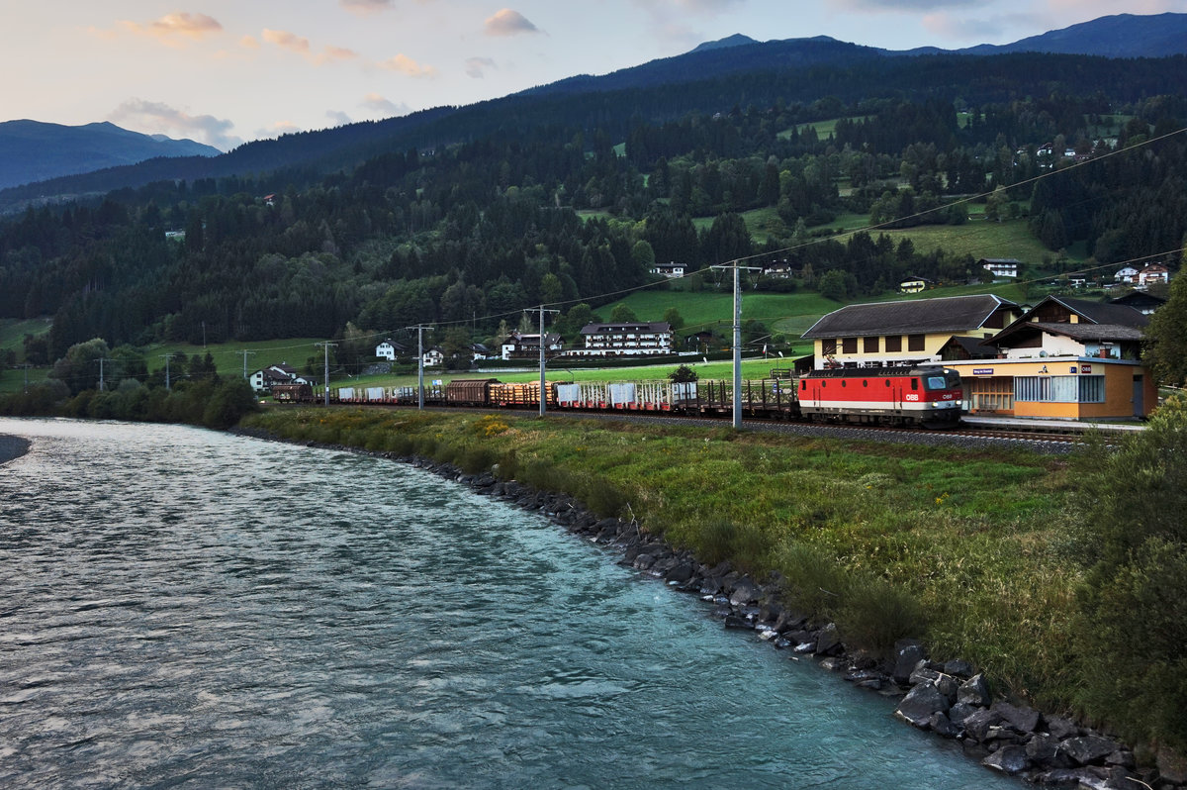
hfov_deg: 62.0
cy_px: 395
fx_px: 988
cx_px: 594
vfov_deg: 43.5
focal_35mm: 30
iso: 100
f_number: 4
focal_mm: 20
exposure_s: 1/200
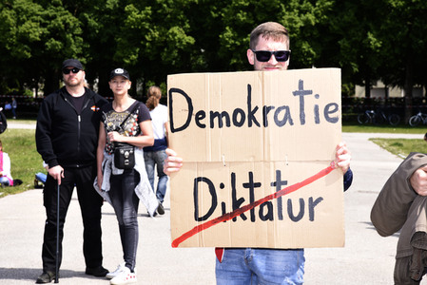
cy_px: 142
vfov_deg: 14.4
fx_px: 1127
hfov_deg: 21.4
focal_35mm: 95
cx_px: 214
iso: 320
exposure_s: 1/160
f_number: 11
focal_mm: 95
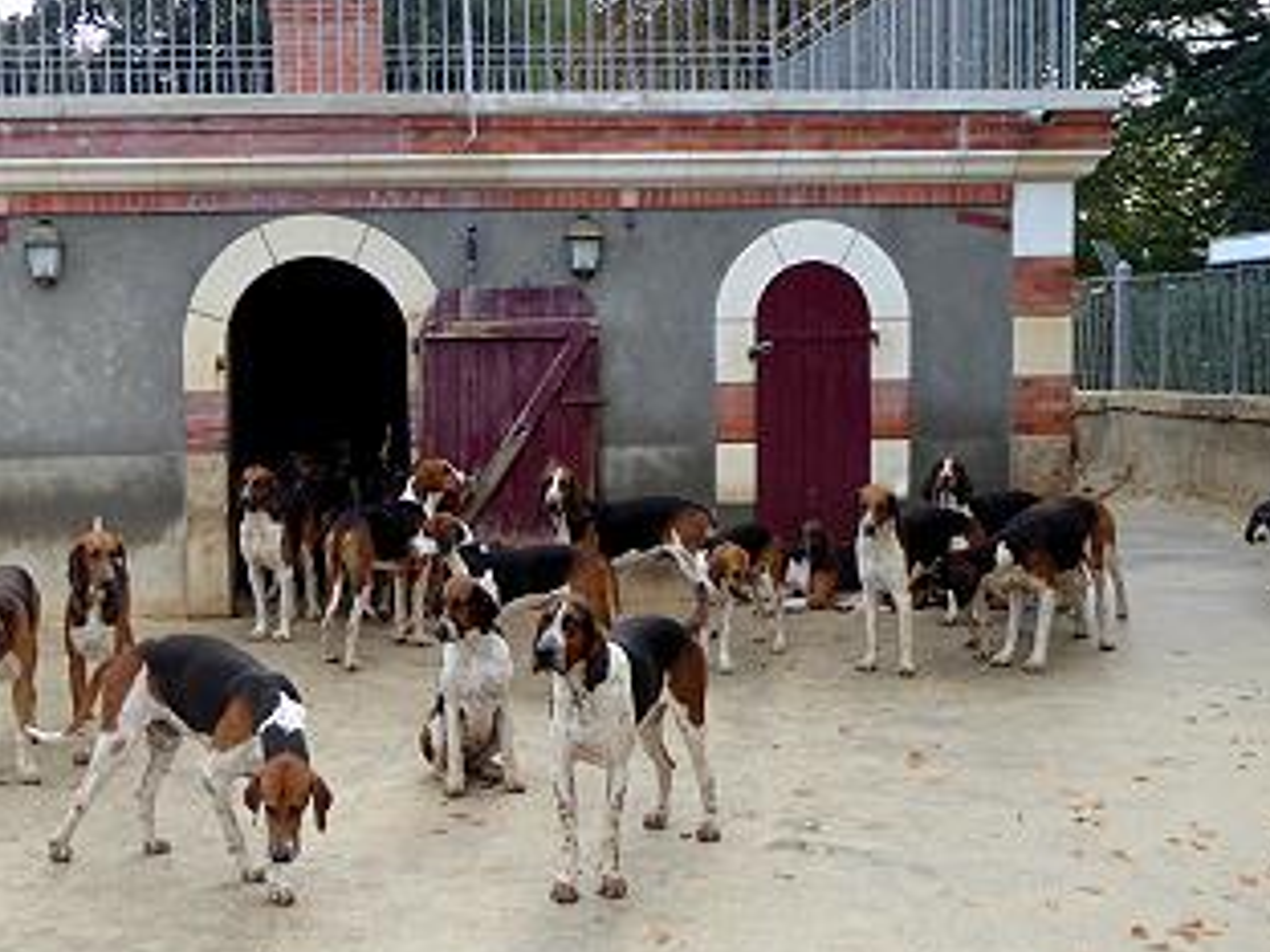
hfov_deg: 45.7
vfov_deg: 35.0
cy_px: 378
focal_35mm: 41
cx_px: 545
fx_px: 1504
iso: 100
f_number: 3.5
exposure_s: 1/100
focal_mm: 5.4
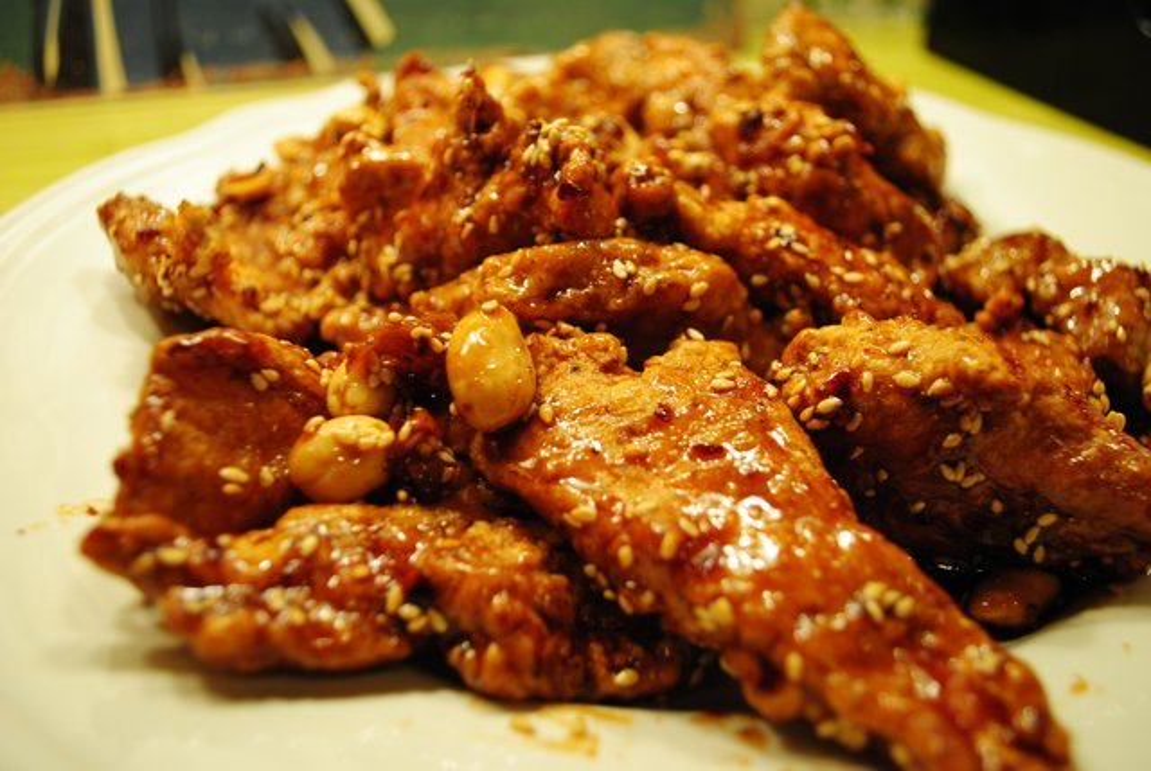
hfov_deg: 57.1
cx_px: 576
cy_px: 386
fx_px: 1057
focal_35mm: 33
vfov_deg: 40.1
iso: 400
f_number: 3.8
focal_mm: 22
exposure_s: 1/20
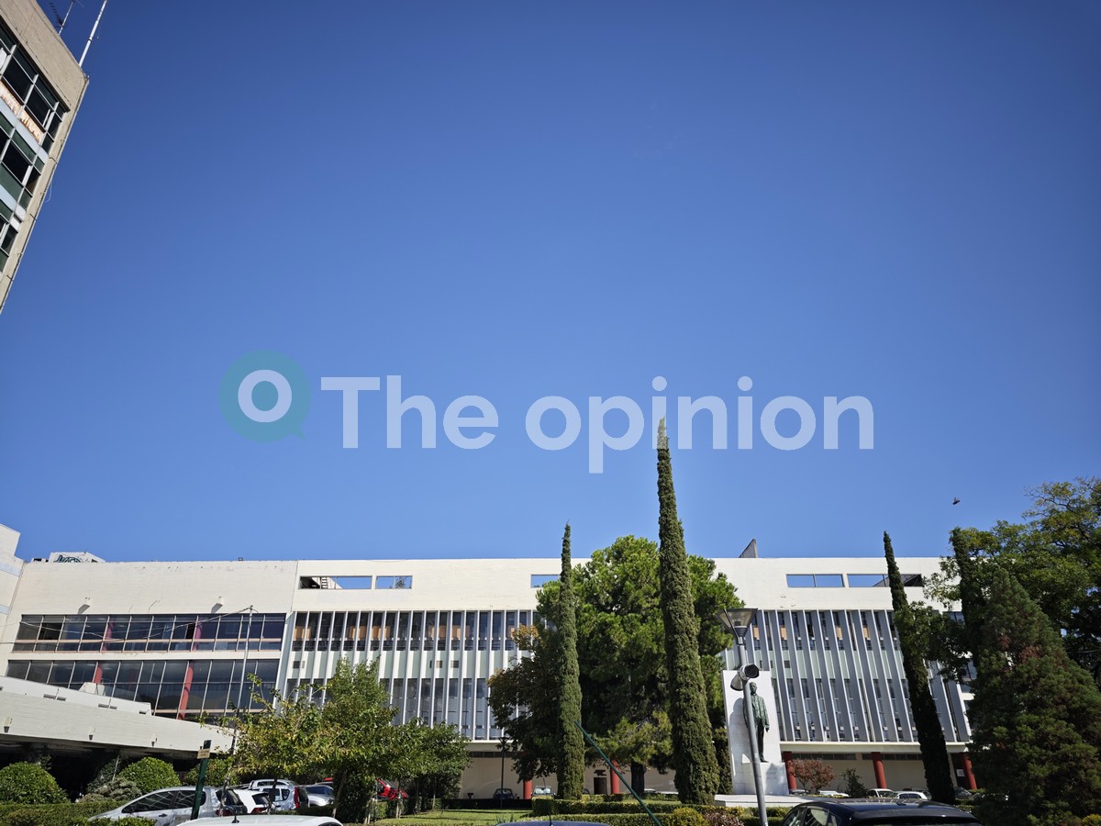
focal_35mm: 23
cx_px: 550
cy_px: 413
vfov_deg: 58.9
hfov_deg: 73.9
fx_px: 732
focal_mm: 8.72
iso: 50
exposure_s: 1/1893
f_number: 1.63
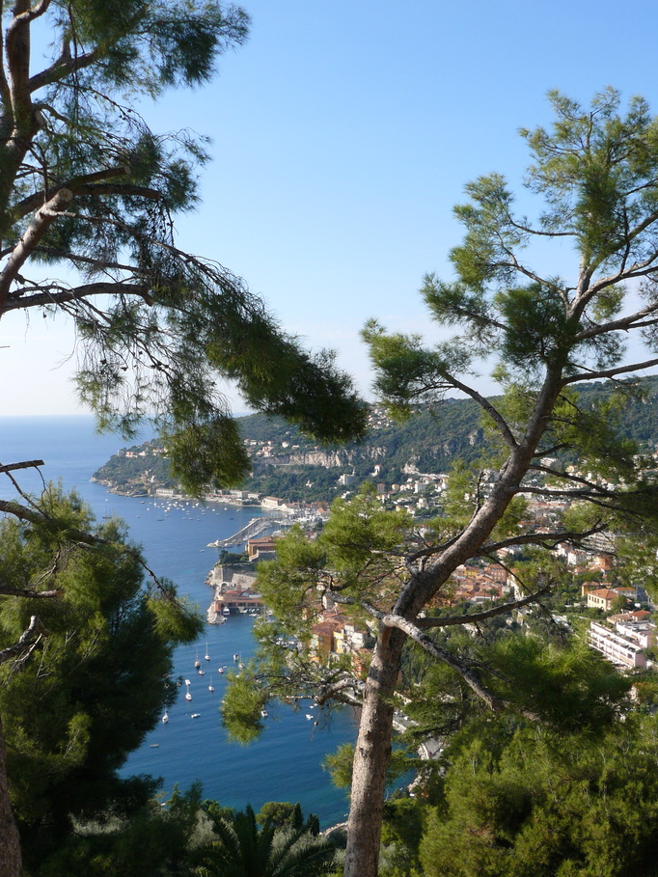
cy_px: 452
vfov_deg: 49.0
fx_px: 963
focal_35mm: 38
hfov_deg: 37.7
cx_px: 346
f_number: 5.6
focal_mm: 6
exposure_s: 1/250
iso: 100
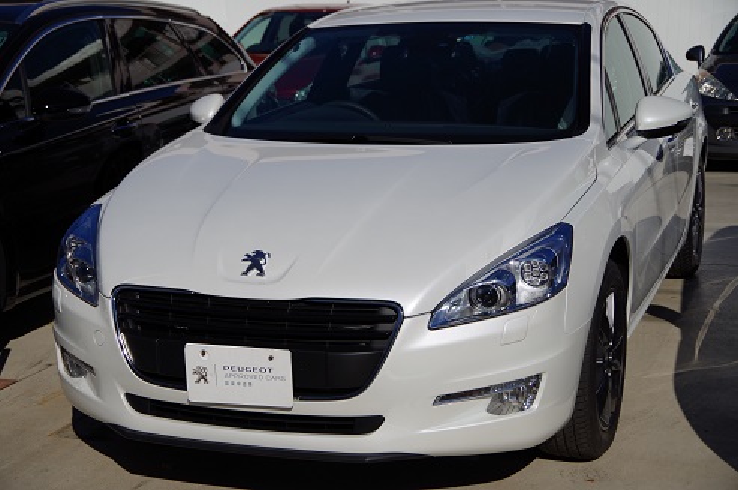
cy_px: 245
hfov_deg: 33.5
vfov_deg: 22.5
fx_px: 1228
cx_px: 369
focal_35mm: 60
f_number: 5
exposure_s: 1/2000
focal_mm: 40
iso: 100
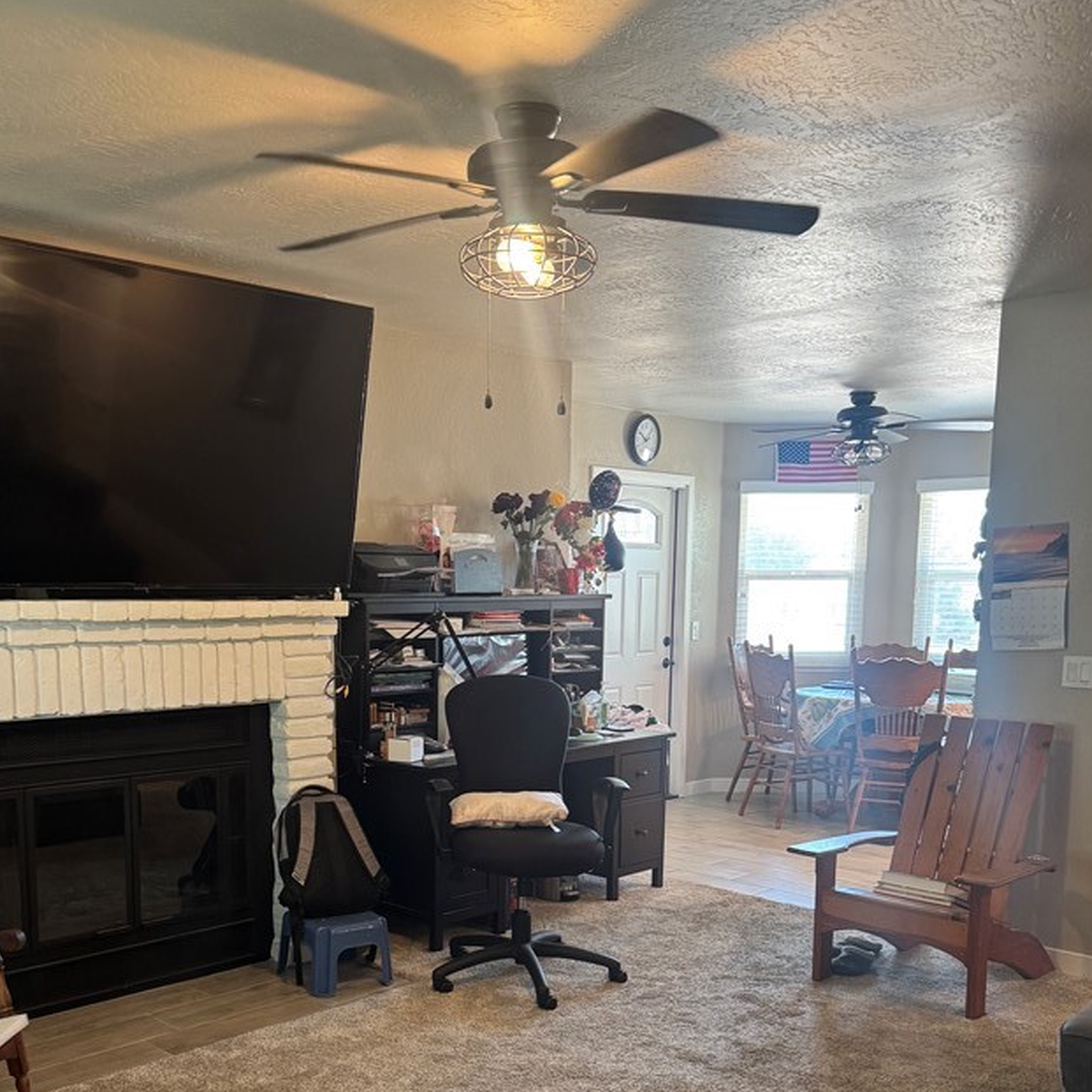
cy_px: 763
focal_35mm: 35
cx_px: 489
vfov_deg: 46.2
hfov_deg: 47.1
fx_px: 1249
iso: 200
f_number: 1.78
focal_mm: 6.76
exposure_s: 1/60
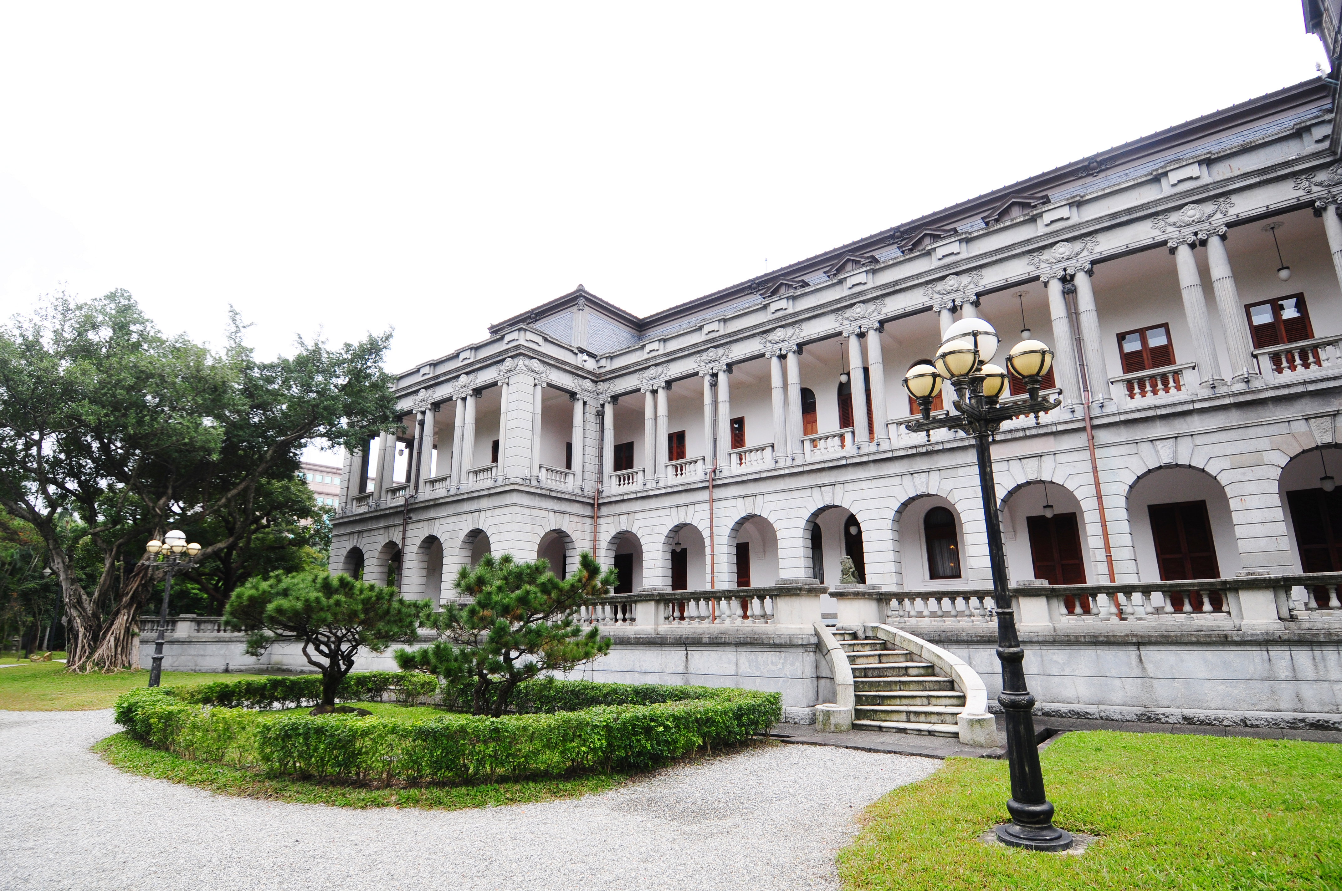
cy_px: 446
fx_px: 670
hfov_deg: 90.1
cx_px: 671
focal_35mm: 18
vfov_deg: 67.2
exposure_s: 1/320
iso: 200
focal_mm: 12
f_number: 5
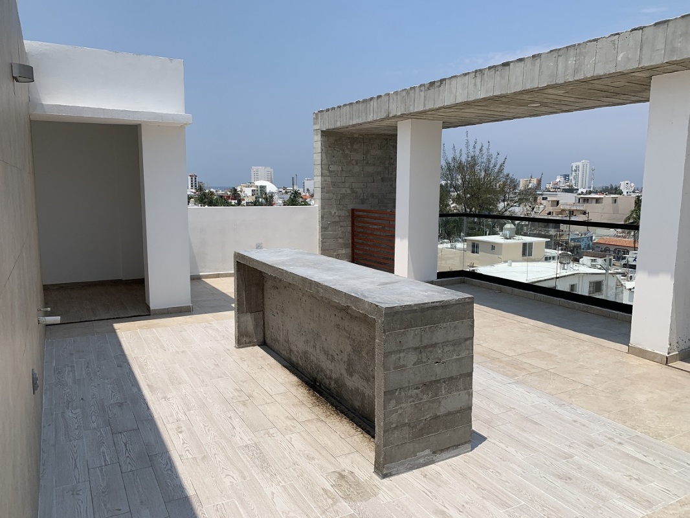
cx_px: 345
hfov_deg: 67.3
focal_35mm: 26
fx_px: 518
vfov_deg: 53.1
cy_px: 259
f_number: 1.8
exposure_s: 1/4673
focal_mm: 4.25
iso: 25
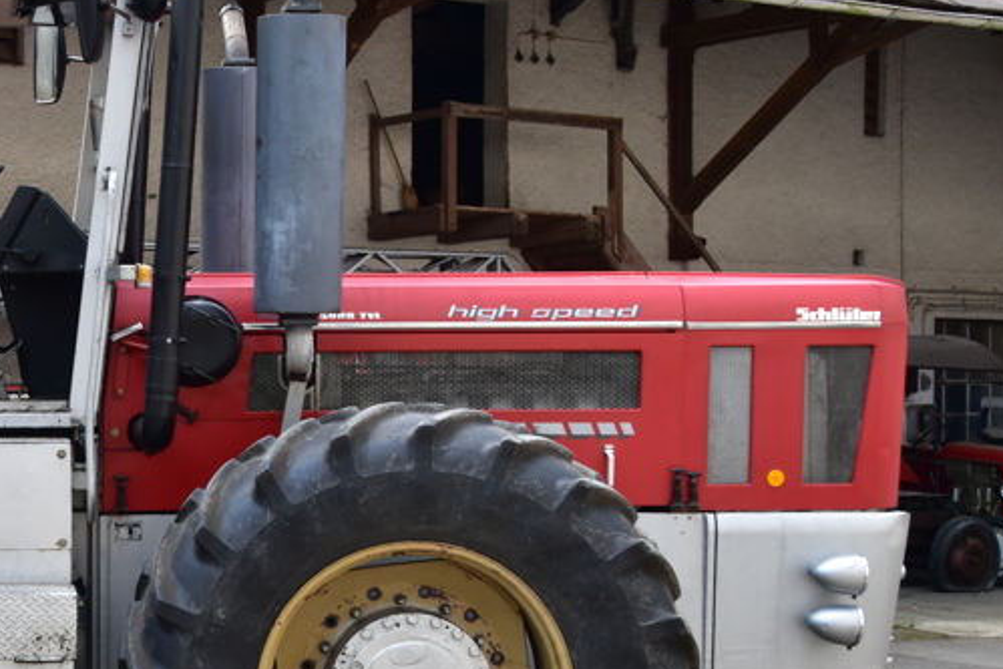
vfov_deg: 17.7
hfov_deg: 25.2
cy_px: 371
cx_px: 32
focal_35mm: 77
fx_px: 2147
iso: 400
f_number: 9
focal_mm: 25
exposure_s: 1/100
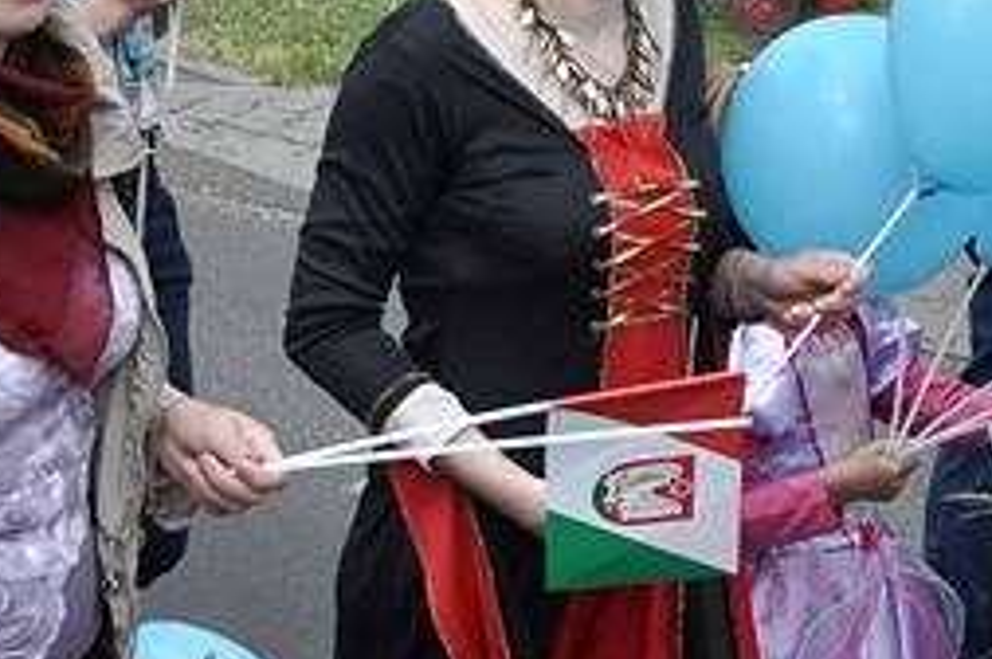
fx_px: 3880
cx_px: 161
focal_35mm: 141
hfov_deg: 14.5
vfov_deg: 9.7
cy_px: 335
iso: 1250
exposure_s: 1/800
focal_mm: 28
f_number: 11
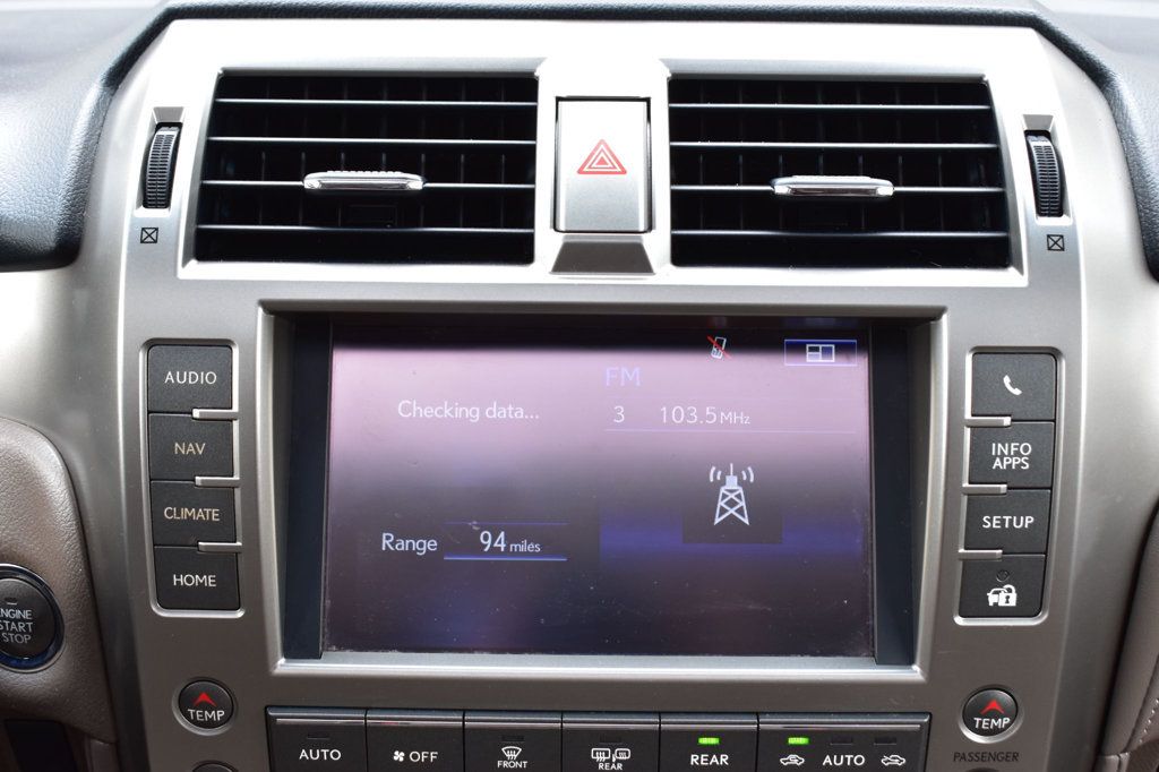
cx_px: 580
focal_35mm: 46
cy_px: 386
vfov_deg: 28.9
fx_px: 1496
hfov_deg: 42.3
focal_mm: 31
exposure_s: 1/40
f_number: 7.1
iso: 400
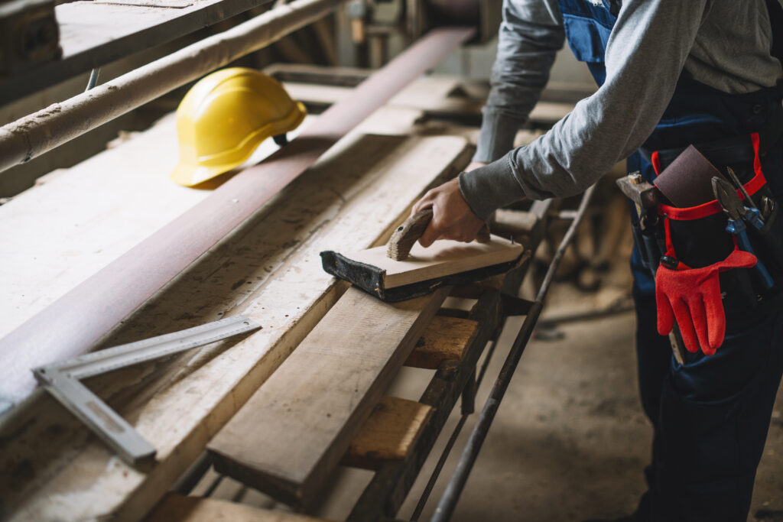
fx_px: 1088
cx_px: 392
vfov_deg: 27.0
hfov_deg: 39.6
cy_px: 261
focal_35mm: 50
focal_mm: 50
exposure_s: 1/160
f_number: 2.2
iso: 320
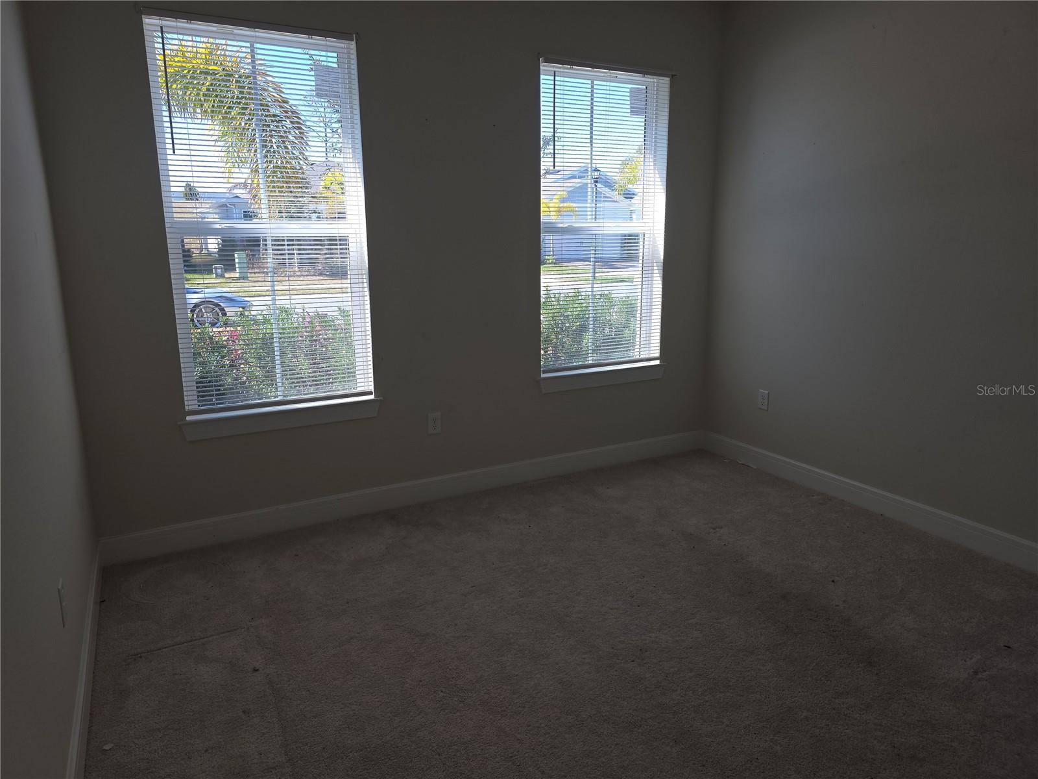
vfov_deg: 58.9
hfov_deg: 73.9
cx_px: 519
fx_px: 690
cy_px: 390
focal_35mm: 23
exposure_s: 1/120
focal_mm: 6.3
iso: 12
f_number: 1.7
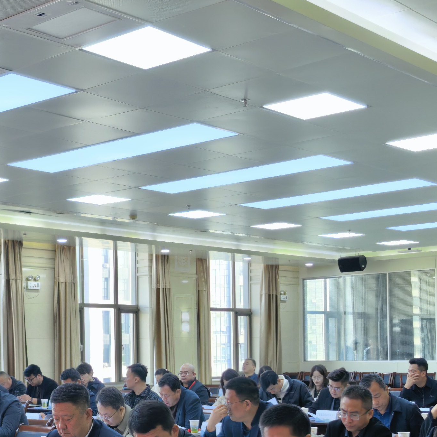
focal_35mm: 64
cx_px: 179
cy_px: 338
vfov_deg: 26.5
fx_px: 914
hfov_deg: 26.8
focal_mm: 5.75
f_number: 1.4
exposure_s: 1/100
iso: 80
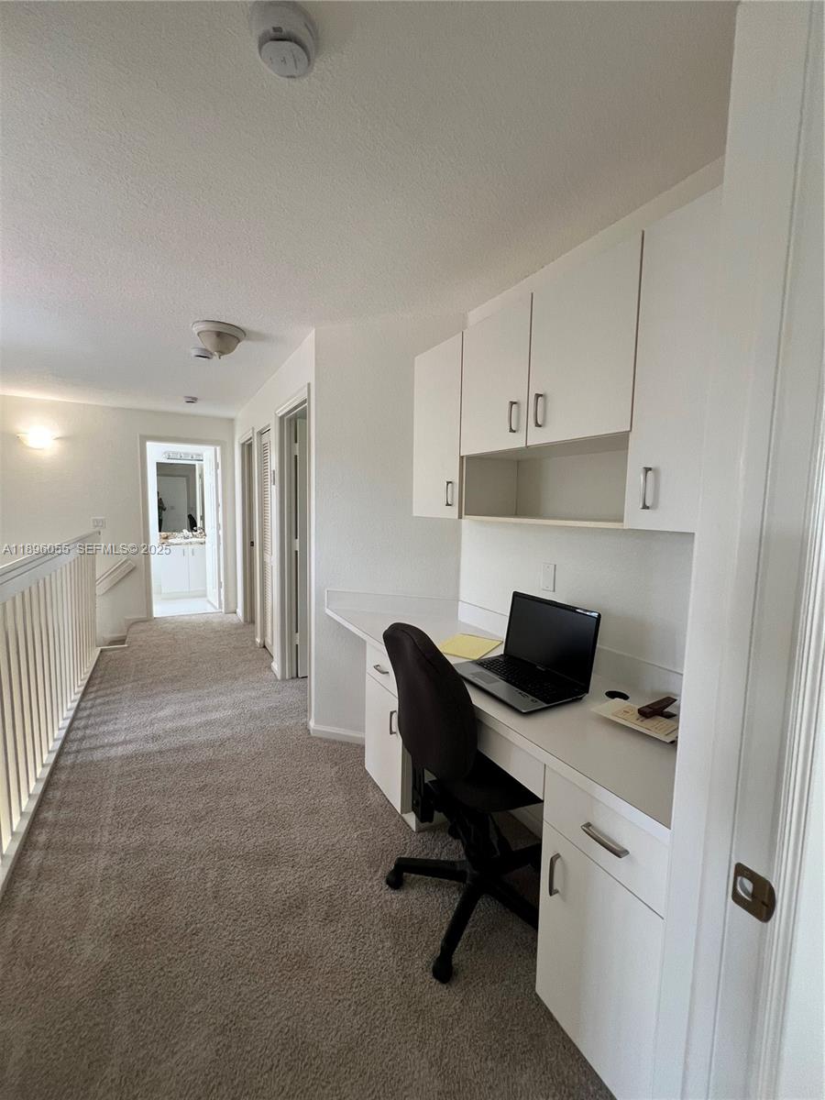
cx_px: 412
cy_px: 550
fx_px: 413
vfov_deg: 106.2
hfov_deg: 89.9
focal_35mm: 13
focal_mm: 1.57
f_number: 1.8
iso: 160
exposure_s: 1/60
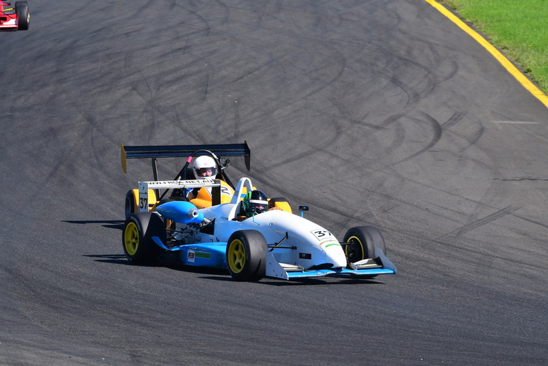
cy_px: 183
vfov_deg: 3.8
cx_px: 274
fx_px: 5482
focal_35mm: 360
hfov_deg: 5.7
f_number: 11
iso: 500
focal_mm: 240
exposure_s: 1/640
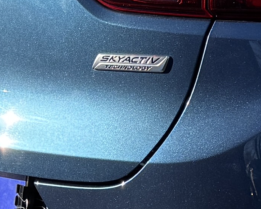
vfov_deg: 8.0
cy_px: 76
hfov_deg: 9.5
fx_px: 1499
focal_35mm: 194
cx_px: 453
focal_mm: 6.76
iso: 80
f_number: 1.78
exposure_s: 1/2506
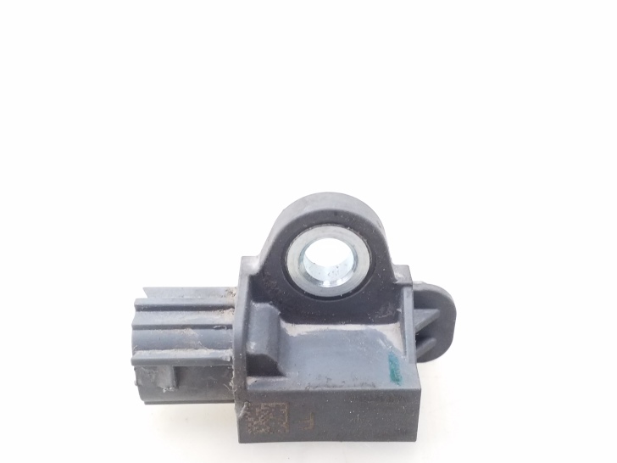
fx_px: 677
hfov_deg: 49.0
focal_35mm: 38
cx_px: 319
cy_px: 291
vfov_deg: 37.5
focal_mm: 3.6
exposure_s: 1/33
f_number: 1.9
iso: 200
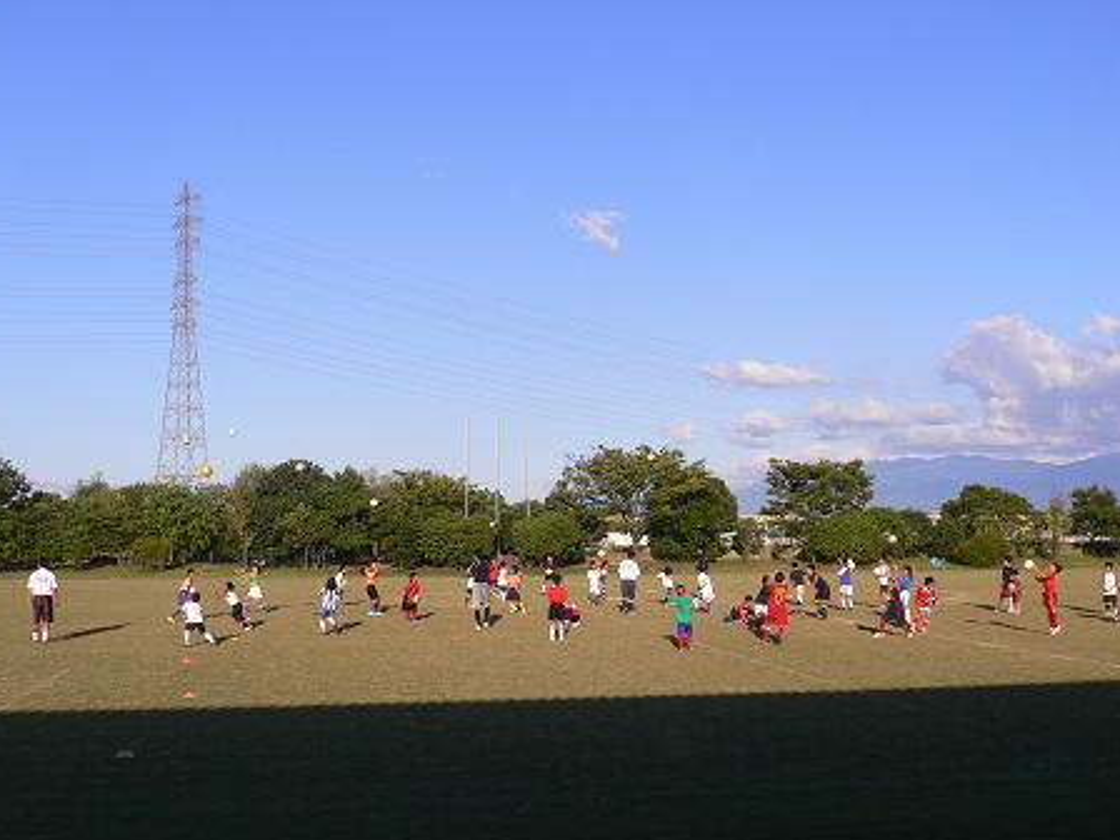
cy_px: 458
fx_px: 1294
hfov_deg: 46.8
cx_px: 530
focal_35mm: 40
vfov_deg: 35.9
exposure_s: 1/400
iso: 100
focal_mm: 5.8
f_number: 5.6
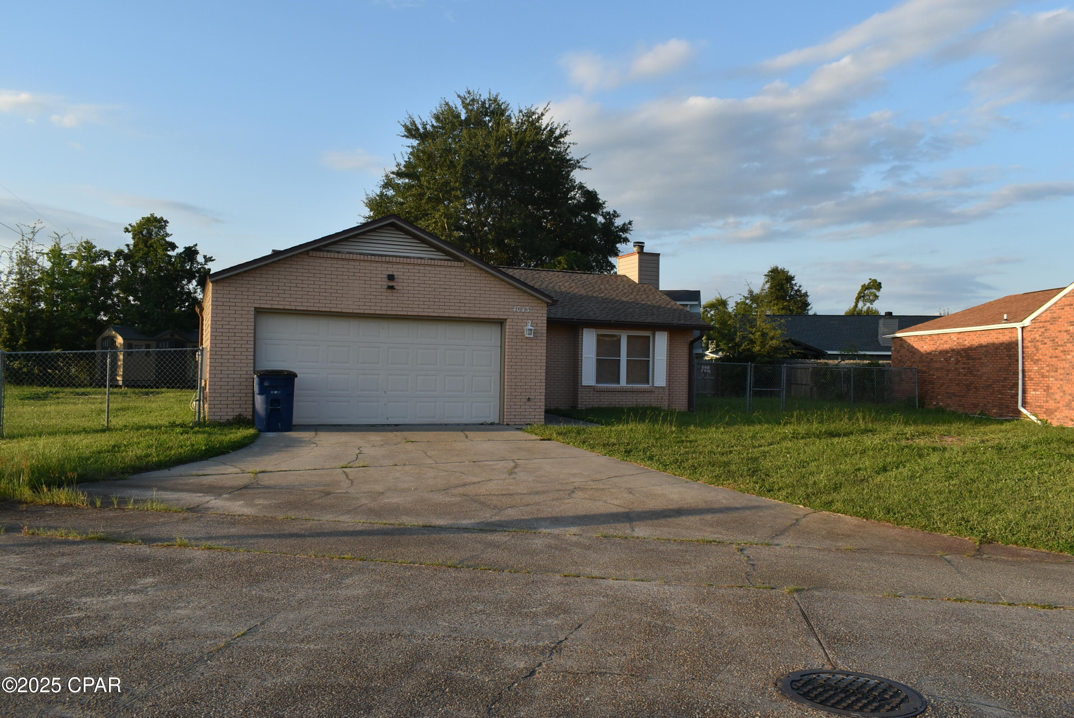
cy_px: 359
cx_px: 537
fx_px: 806
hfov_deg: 67.3
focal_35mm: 27
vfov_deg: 48.0
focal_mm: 18
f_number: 8
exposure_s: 1/250
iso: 320
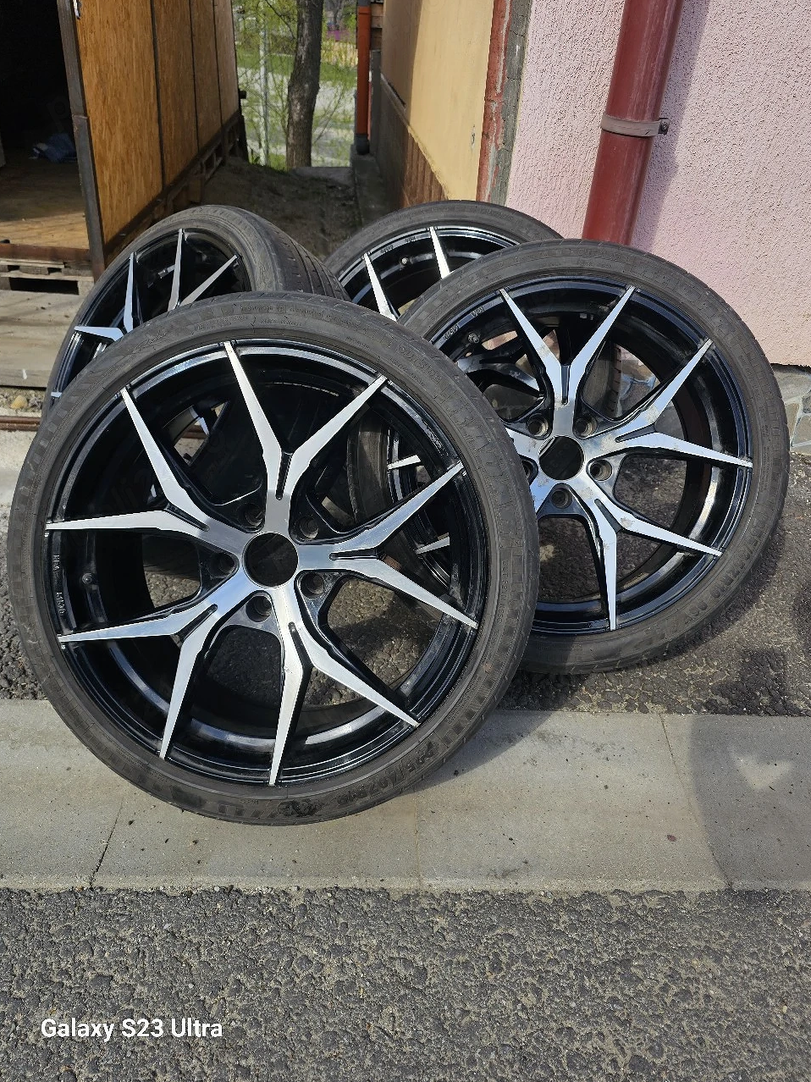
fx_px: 750
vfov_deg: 71.6
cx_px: 411
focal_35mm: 24
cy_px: 528
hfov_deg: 56.8
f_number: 1.7
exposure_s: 1/370
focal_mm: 6.3
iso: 10
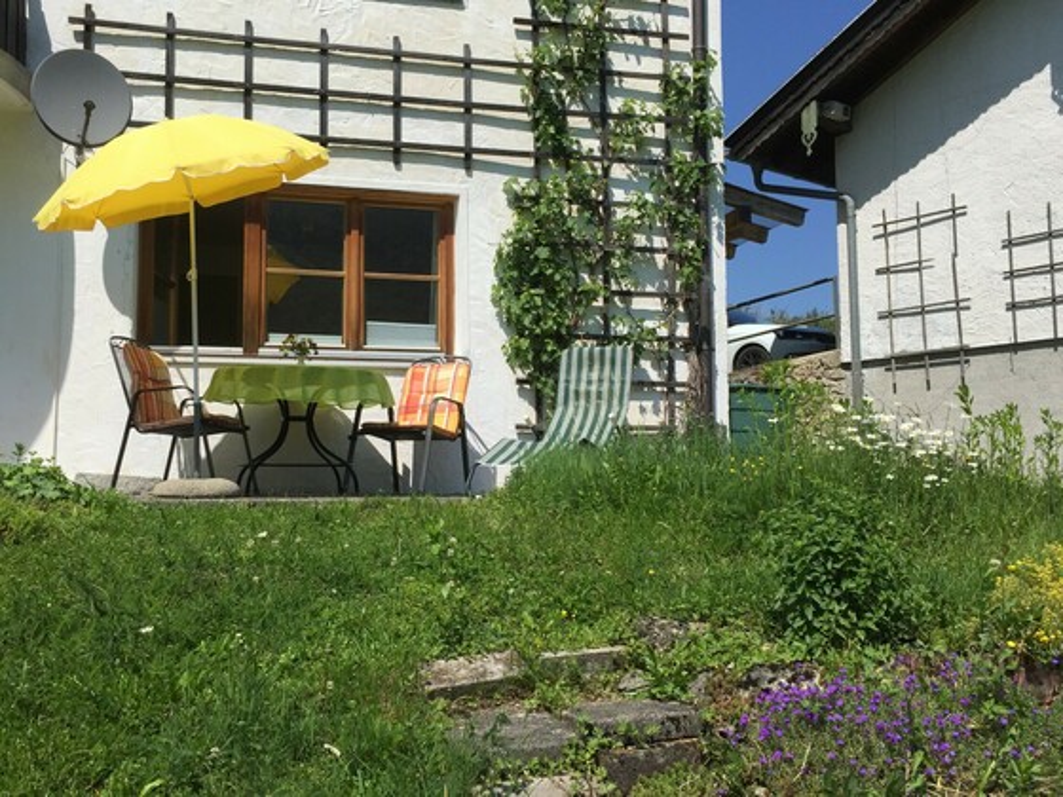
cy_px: 398
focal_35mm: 29
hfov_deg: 61.7
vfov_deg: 48.2
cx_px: 532
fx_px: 891
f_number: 2.2
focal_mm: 4.15
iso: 32
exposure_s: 1/3597
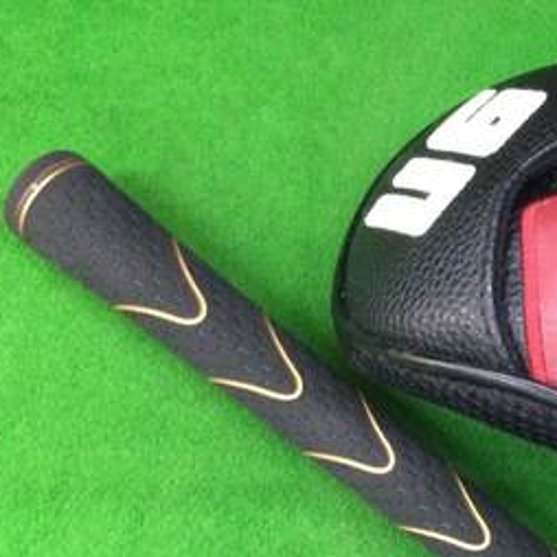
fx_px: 1256
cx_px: 634
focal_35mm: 69
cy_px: 491
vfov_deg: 24.4
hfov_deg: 23.3
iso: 250
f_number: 2.4
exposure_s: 1/30
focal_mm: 3.3
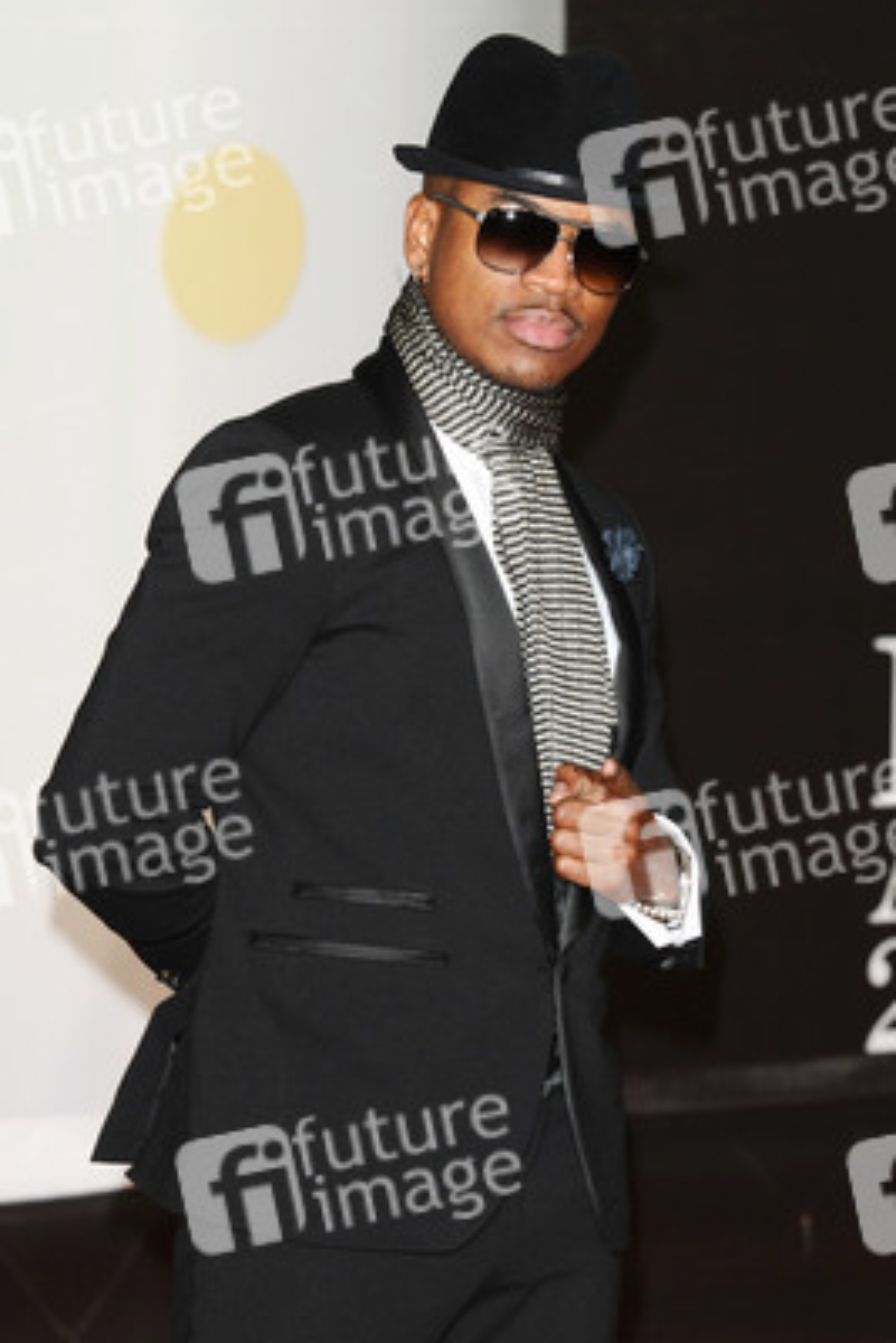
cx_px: 448
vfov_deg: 13.7
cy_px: 672
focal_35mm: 150
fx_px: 5595
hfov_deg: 9.2
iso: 320
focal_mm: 100
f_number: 4.5
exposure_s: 1/160
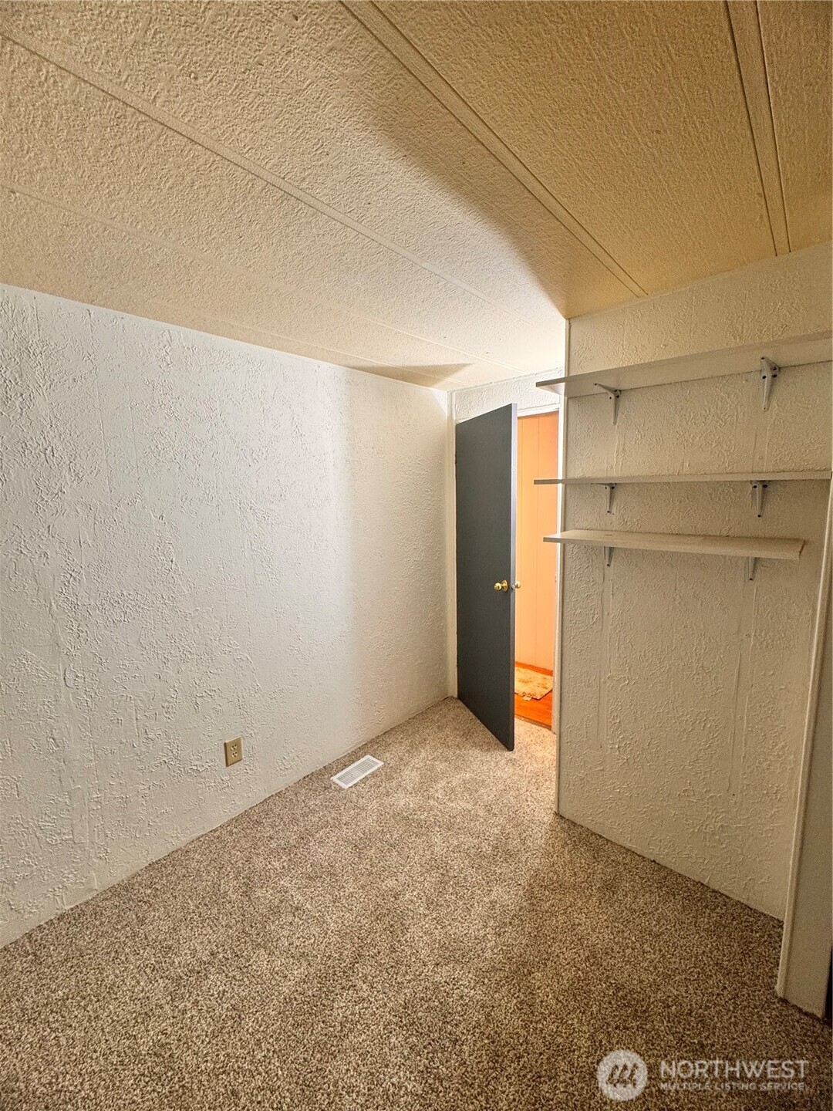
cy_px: 556
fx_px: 449
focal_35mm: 14
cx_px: 416
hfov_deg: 85.7
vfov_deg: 102.1
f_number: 2.2
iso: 200
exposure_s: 1/60
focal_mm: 2.22
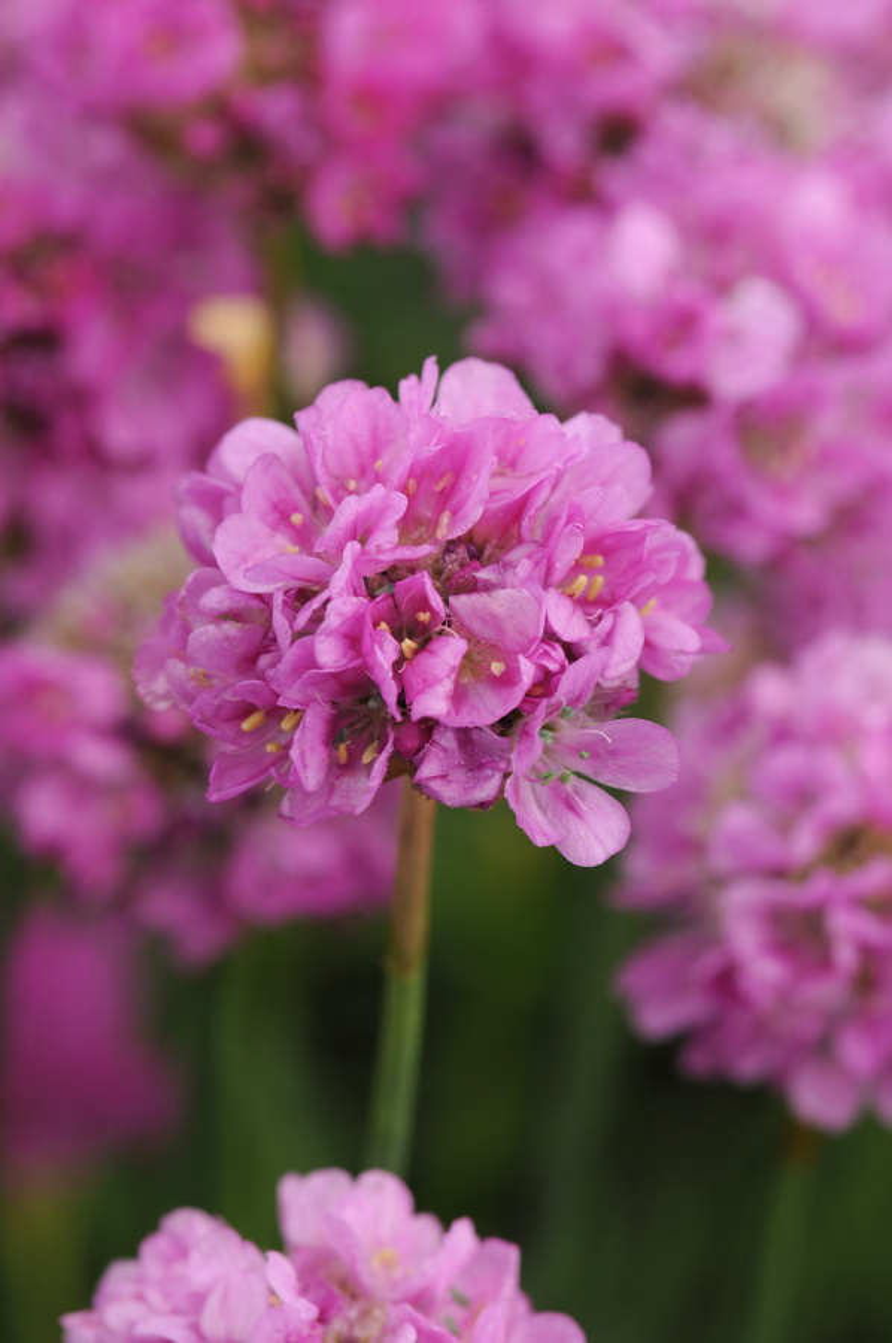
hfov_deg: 8.7
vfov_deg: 13.1
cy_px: 672
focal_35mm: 158
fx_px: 5867
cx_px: 446
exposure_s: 1/125
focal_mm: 105
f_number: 11
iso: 200
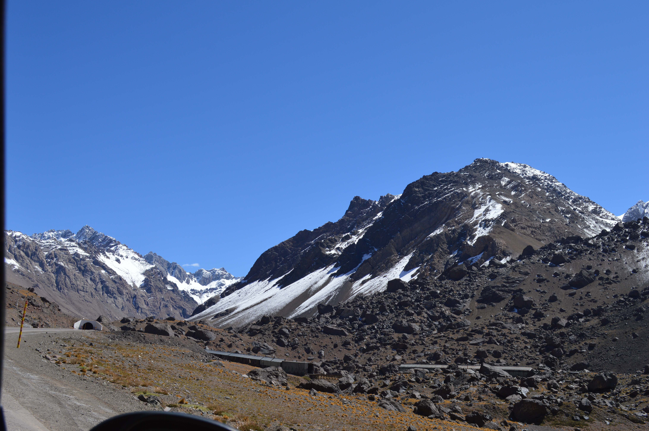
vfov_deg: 36.8
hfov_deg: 53.2
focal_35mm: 36
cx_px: 324
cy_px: 216
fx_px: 648
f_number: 9
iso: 100
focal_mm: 24
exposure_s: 1/320
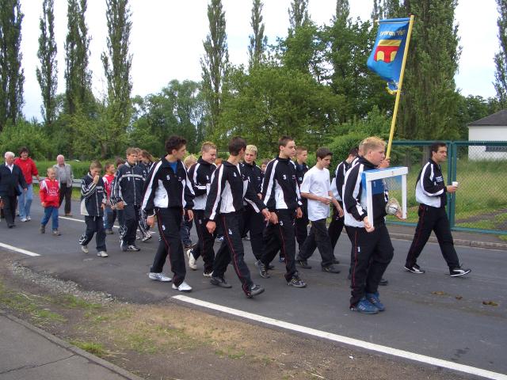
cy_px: 190
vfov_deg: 40.7
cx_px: 254
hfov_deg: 52.6
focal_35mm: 35
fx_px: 513
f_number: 4.3
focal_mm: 5.8
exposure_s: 1/400
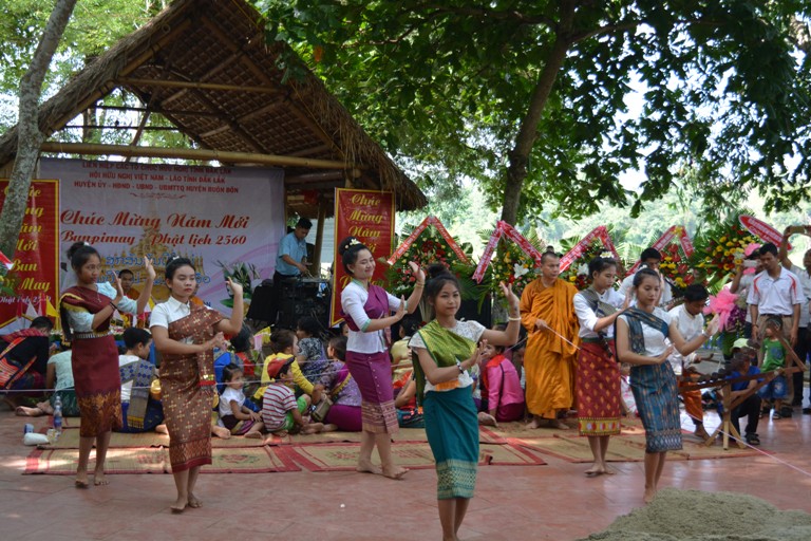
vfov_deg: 26.5
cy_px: 270
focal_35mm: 51
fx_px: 1149
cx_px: 406
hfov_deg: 38.9
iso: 1000
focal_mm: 34
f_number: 4.5
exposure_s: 1/500
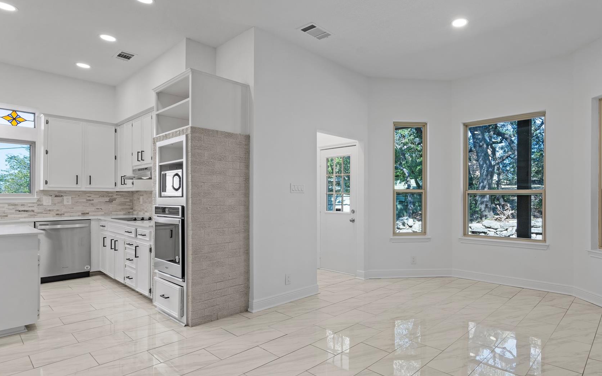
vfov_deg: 59.6
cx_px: 366
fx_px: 328
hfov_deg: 83.8
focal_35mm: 20
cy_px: 196
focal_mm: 16
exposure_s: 1
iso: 100
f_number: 9
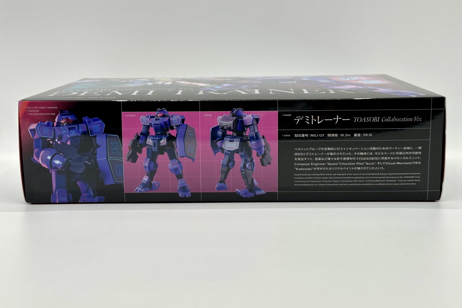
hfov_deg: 39.6
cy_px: 143
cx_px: 231
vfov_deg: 27.0
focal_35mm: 50
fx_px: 641
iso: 64
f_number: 1.78
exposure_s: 1/244
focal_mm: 6.86
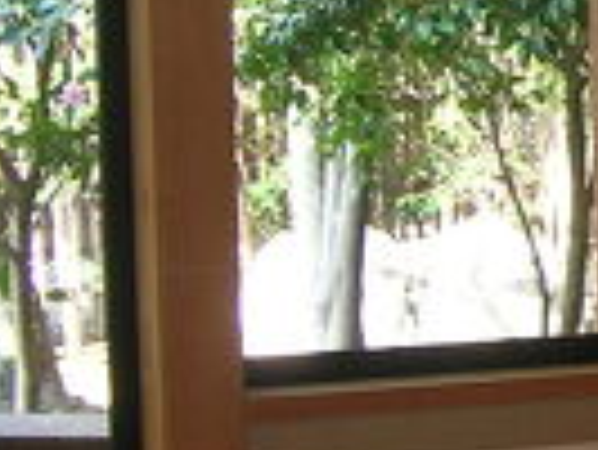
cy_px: 133
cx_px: 967
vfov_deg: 8.9
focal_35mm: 166
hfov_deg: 11.3
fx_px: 2870
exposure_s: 1/13.6
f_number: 2.9
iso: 50
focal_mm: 5.7
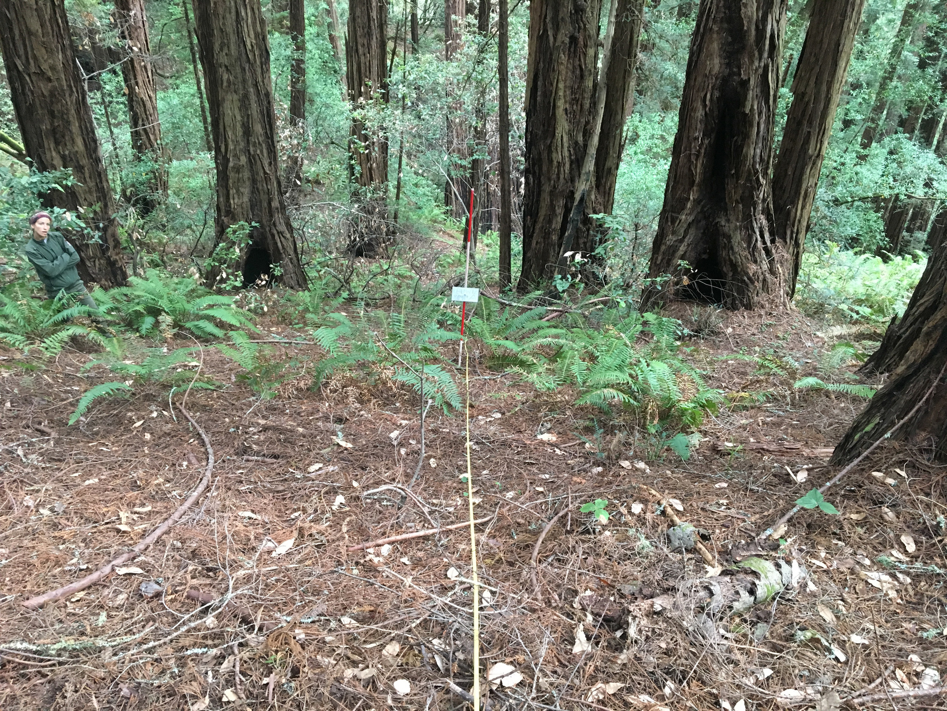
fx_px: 793
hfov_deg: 61.7
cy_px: 356
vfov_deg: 48.2
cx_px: 474
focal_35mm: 29
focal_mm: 4.15
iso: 160
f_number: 2.2
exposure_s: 1/30
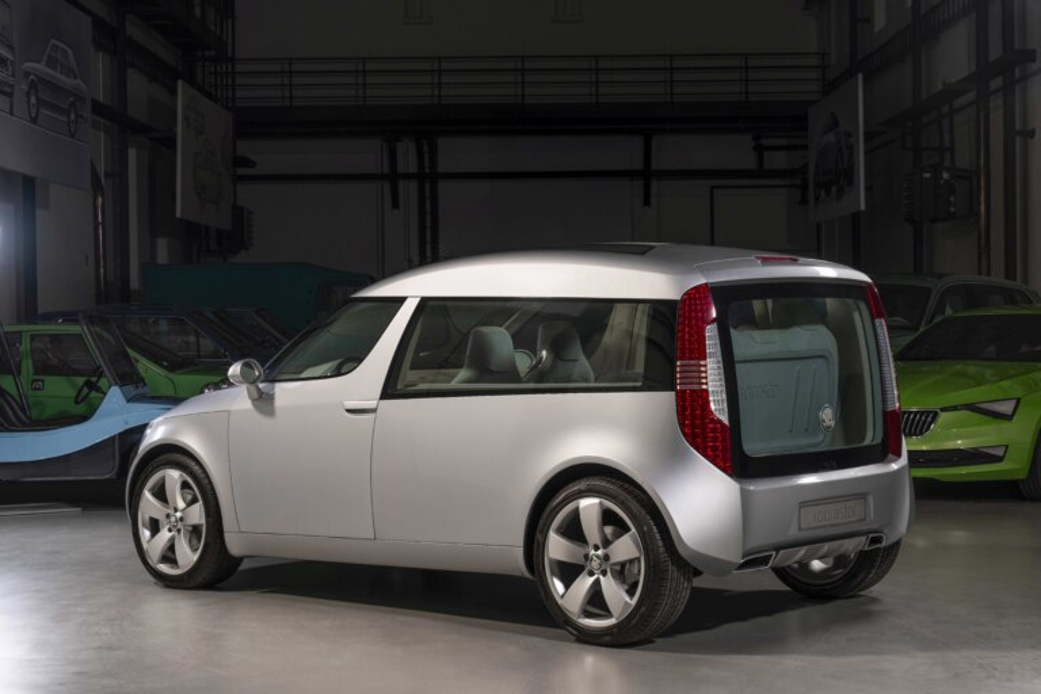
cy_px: 347
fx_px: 1966
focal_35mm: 68
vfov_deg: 20.0
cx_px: 520
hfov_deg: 29.7
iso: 100
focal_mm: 68
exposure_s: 1.3
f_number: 10
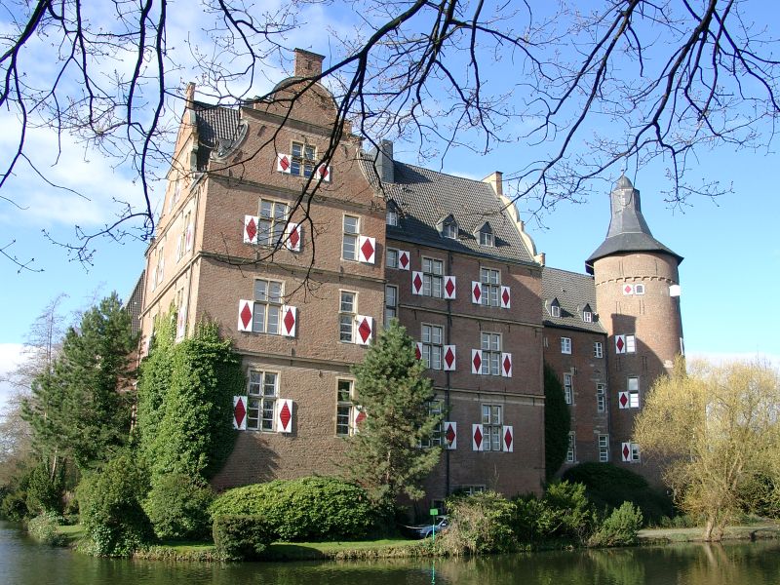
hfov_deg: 54.0
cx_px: 390
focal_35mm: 34
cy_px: 292
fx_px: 766
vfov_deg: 41.8
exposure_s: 1/328
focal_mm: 7.13
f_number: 4
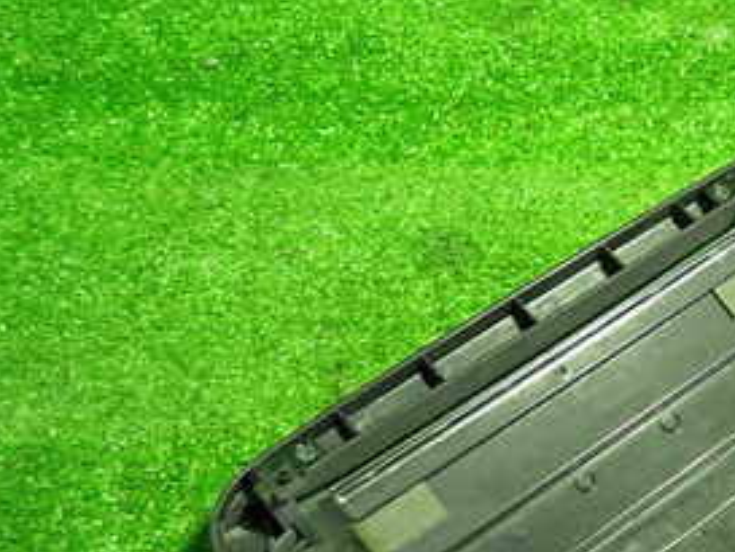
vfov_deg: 25.4
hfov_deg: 31.5
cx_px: 781
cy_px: 536
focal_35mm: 55
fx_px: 1168
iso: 500
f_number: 2
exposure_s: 1/30
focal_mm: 4.5
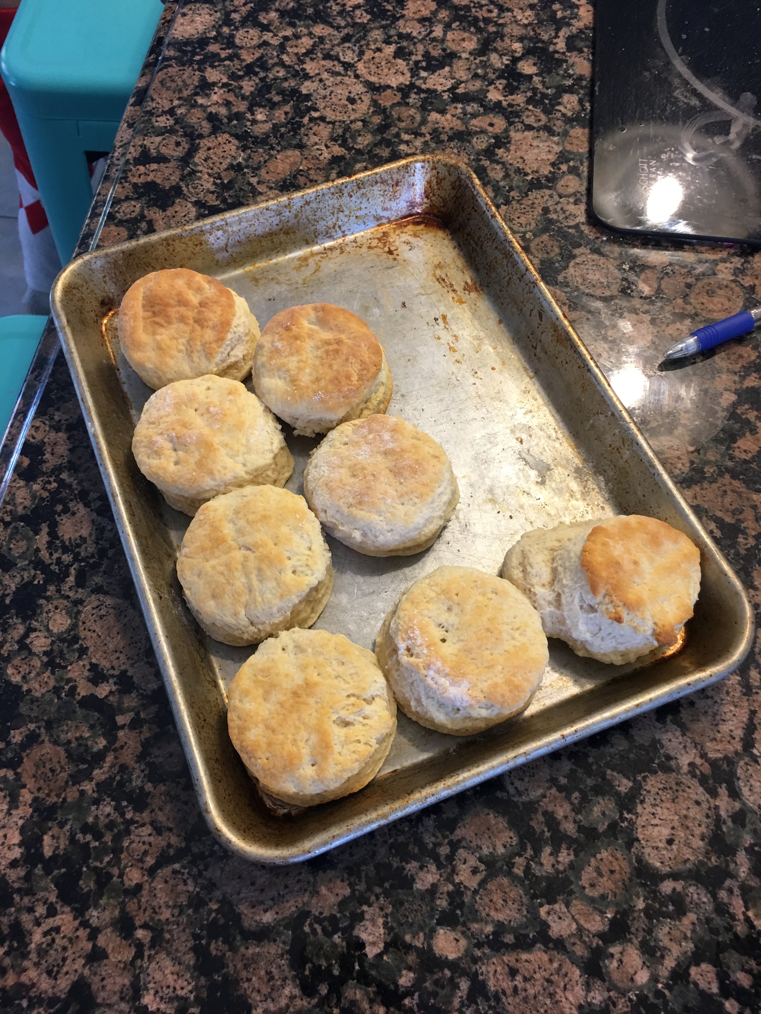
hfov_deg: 48.2
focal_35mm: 29
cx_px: 380
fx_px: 850
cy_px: 507
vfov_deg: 61.7
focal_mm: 4.15
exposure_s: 1/15
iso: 40
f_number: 2.2
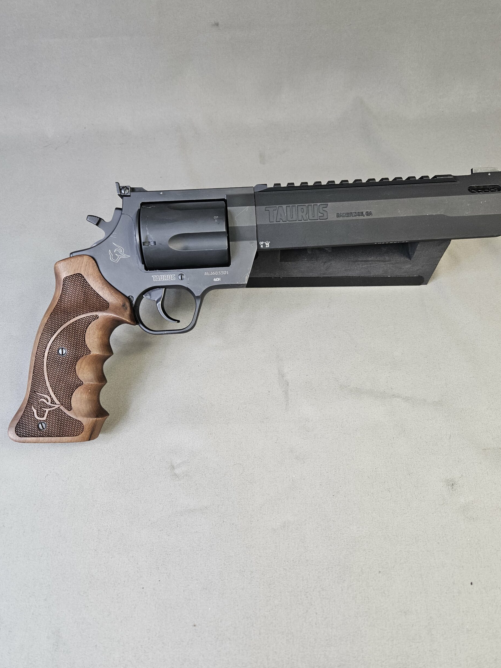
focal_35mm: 24
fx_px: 463
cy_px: 325
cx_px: 259
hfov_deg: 56.8
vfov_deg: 71.6
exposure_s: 1/100
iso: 400
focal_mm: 5.4
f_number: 1.8
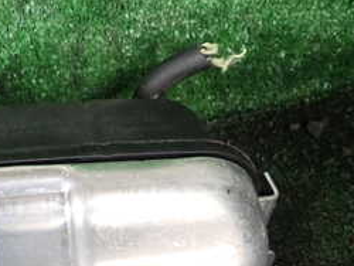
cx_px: -25
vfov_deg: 23.8
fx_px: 614
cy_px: 236
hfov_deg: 29.3
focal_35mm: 60
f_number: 2
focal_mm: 4.5
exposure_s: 1/60
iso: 125
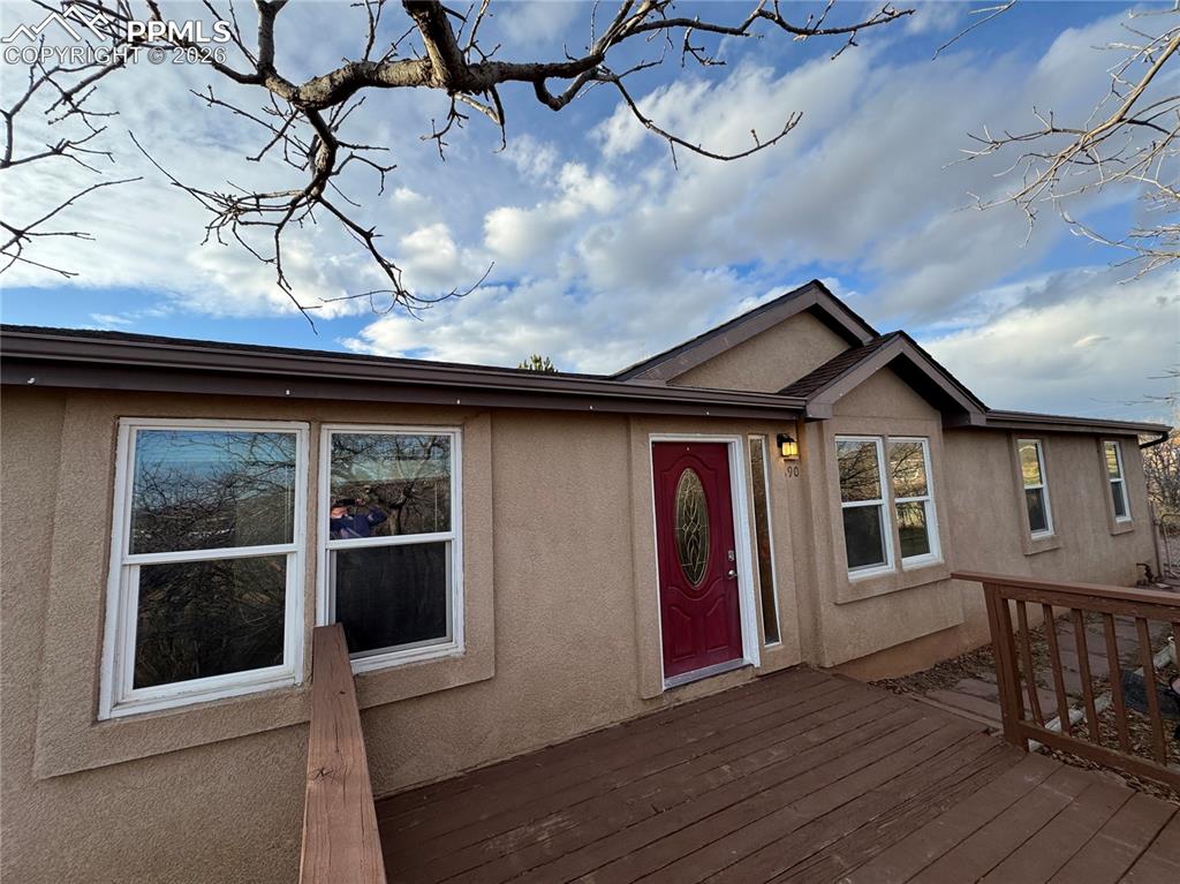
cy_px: 442
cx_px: 590
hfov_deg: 102.1
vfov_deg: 85.6
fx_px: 477
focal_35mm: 14
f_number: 2.2
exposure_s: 1/544
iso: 40
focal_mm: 2.22
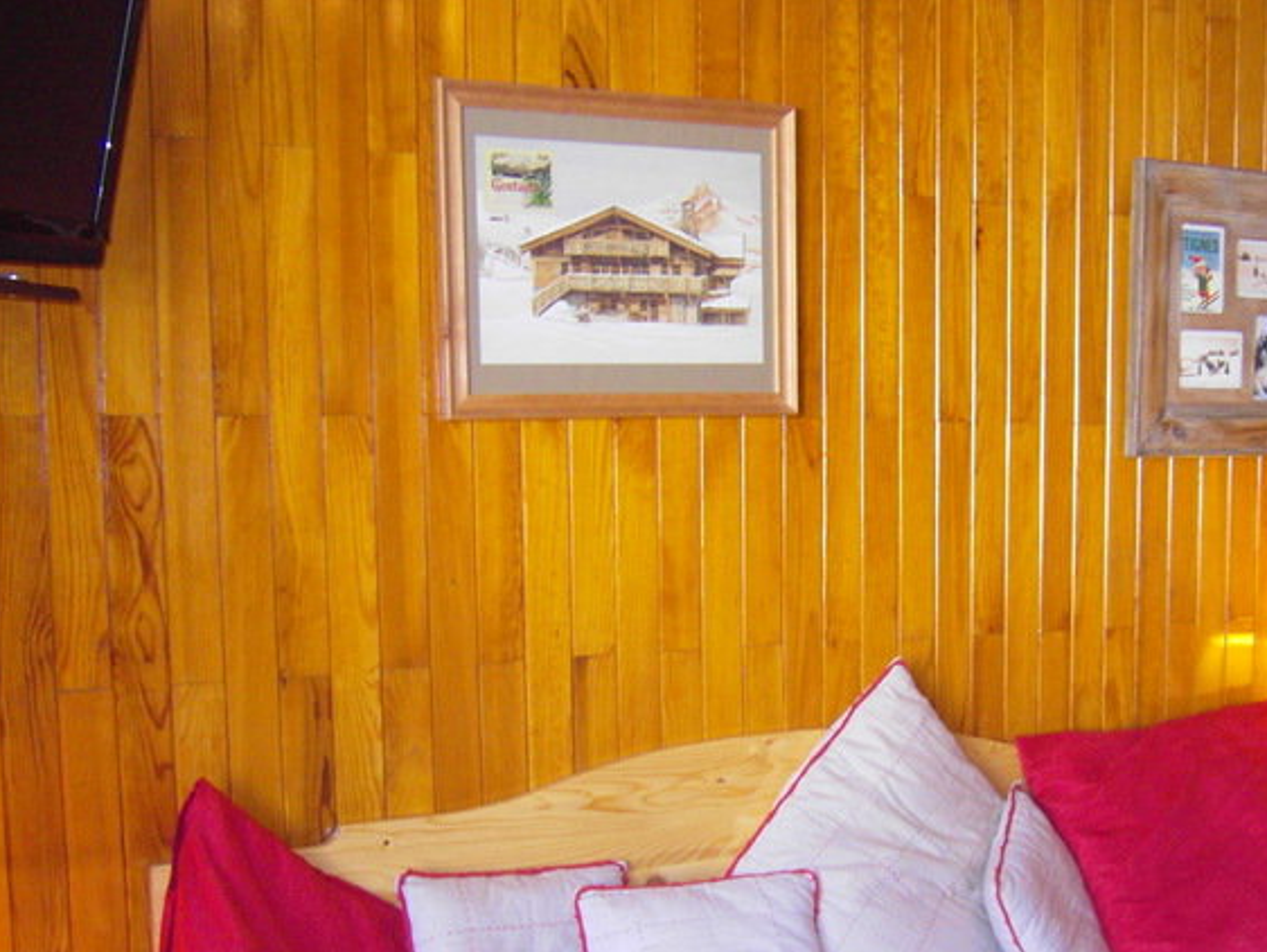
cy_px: 611
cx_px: 918
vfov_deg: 28.4
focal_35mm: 51
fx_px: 1867
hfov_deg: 36.8
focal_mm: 6
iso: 200
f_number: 2.8
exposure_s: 1/40
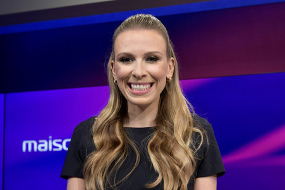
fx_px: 301
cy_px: 95
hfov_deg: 50.7
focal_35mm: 38
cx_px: 142
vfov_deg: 35.0
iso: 1600
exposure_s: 1/160
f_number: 5.6
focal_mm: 38
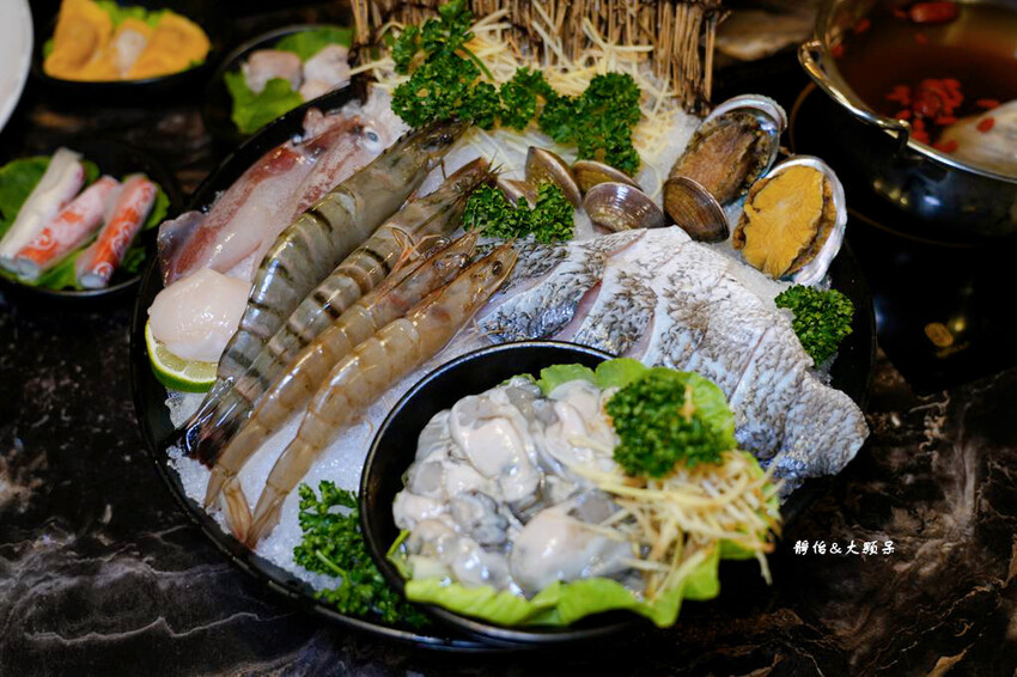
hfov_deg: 57.2
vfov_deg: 39.9
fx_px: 932
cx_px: 508
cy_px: 338
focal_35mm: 33
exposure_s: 1/40
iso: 500
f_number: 4
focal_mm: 33
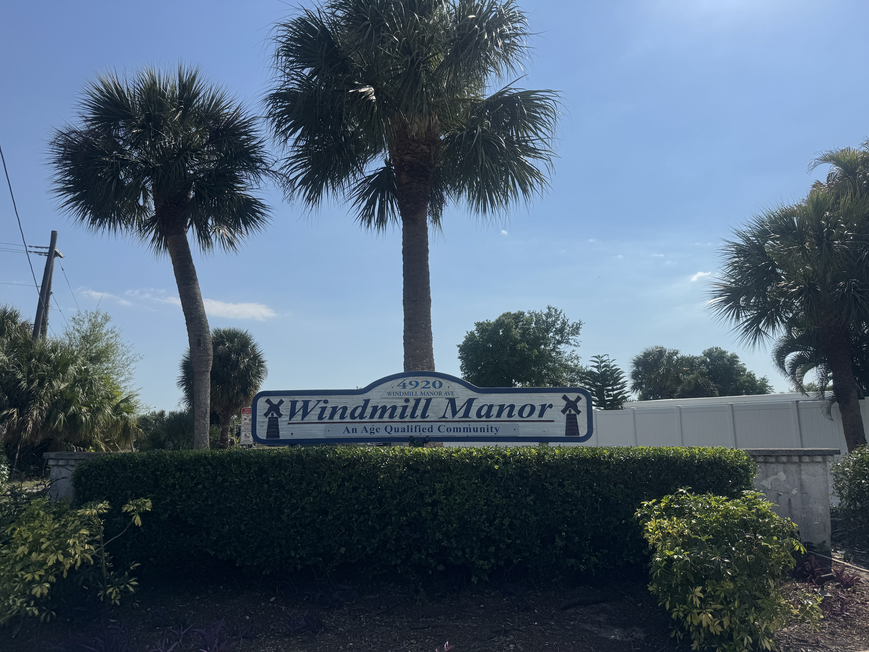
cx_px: 434
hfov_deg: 71.6
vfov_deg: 56.8
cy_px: 326
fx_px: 602
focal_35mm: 24
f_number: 1.78
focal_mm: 6.76
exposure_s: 1/12346
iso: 80
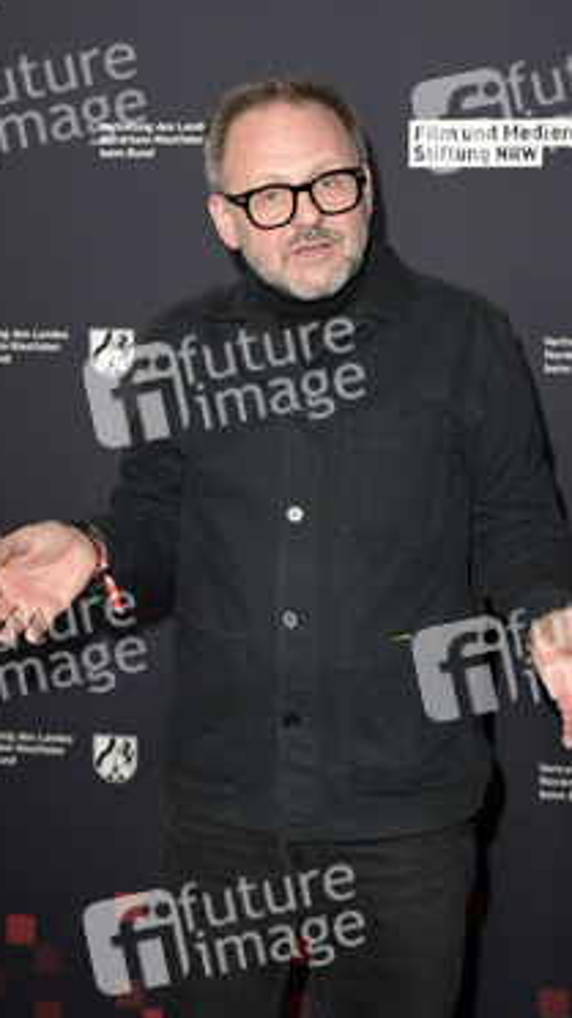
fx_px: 1457
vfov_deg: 38.5
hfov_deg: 22.2
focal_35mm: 54
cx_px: 304
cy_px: 520
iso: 1000
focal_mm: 48
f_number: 5
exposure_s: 1/250
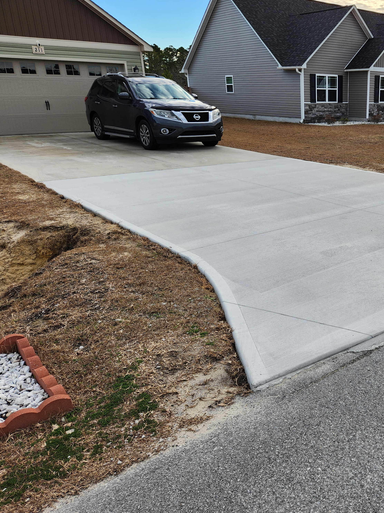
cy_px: 256
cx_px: 329
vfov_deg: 58.4
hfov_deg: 42.5
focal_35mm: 31
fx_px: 459
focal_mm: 5.4
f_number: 1.8
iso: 20
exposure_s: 1/499
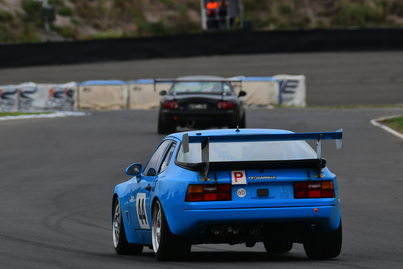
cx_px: 202
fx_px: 8062
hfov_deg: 2.9
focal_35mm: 720
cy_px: 134
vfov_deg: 1.9
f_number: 10
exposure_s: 1/640
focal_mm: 480
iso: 320
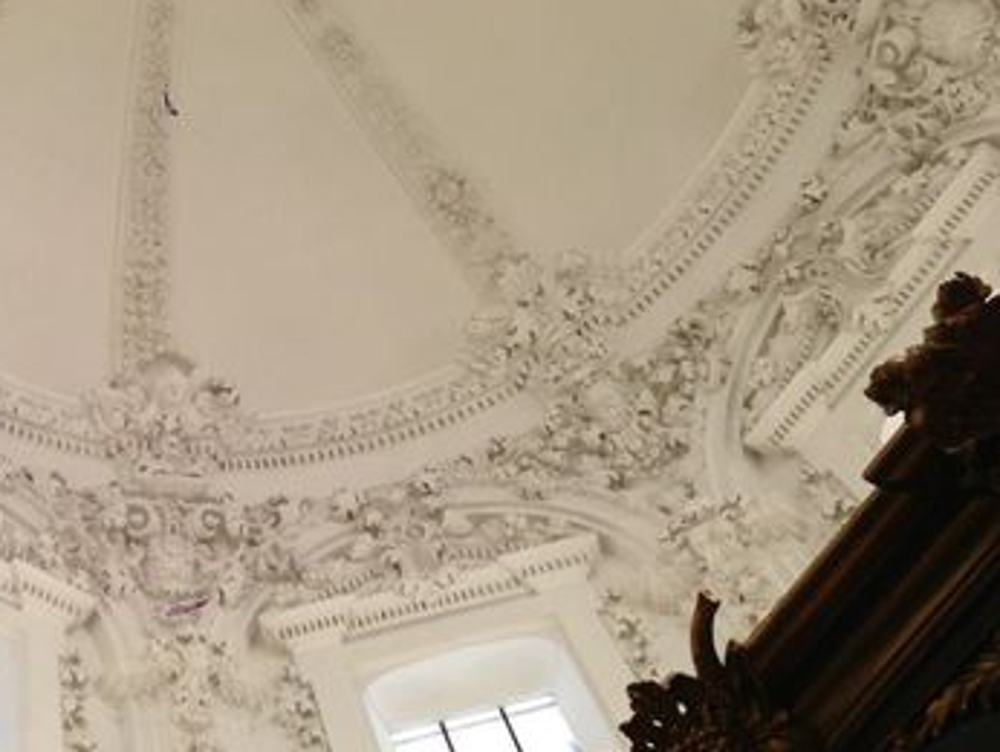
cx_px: 101
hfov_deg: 30.3
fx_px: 1763
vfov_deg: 24.1
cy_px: 385
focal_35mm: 61
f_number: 2.4
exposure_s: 1/30
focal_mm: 4.13
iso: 50
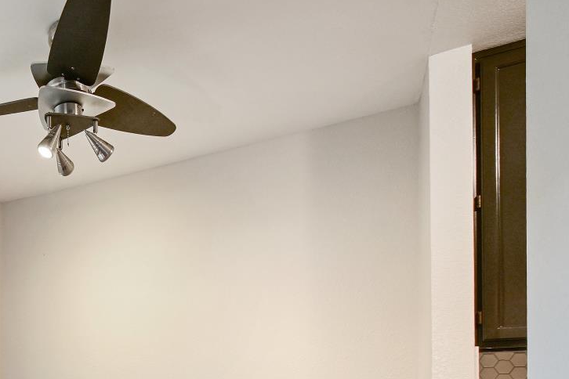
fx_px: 490
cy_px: 383
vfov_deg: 37.6
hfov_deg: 50.7
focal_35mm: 31
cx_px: 22
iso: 200
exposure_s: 1/4
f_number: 8
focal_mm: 10
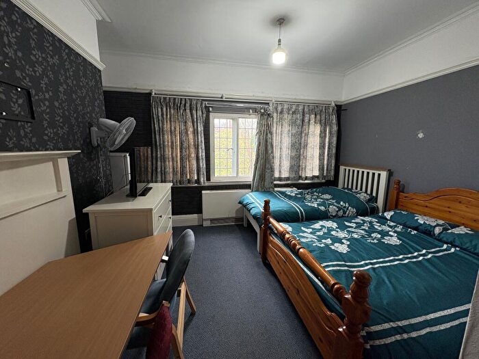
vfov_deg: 85.7
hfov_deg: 102.1
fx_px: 194
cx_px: 240
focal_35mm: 14
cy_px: 180
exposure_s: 1/100
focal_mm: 2.22
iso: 160
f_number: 2.2
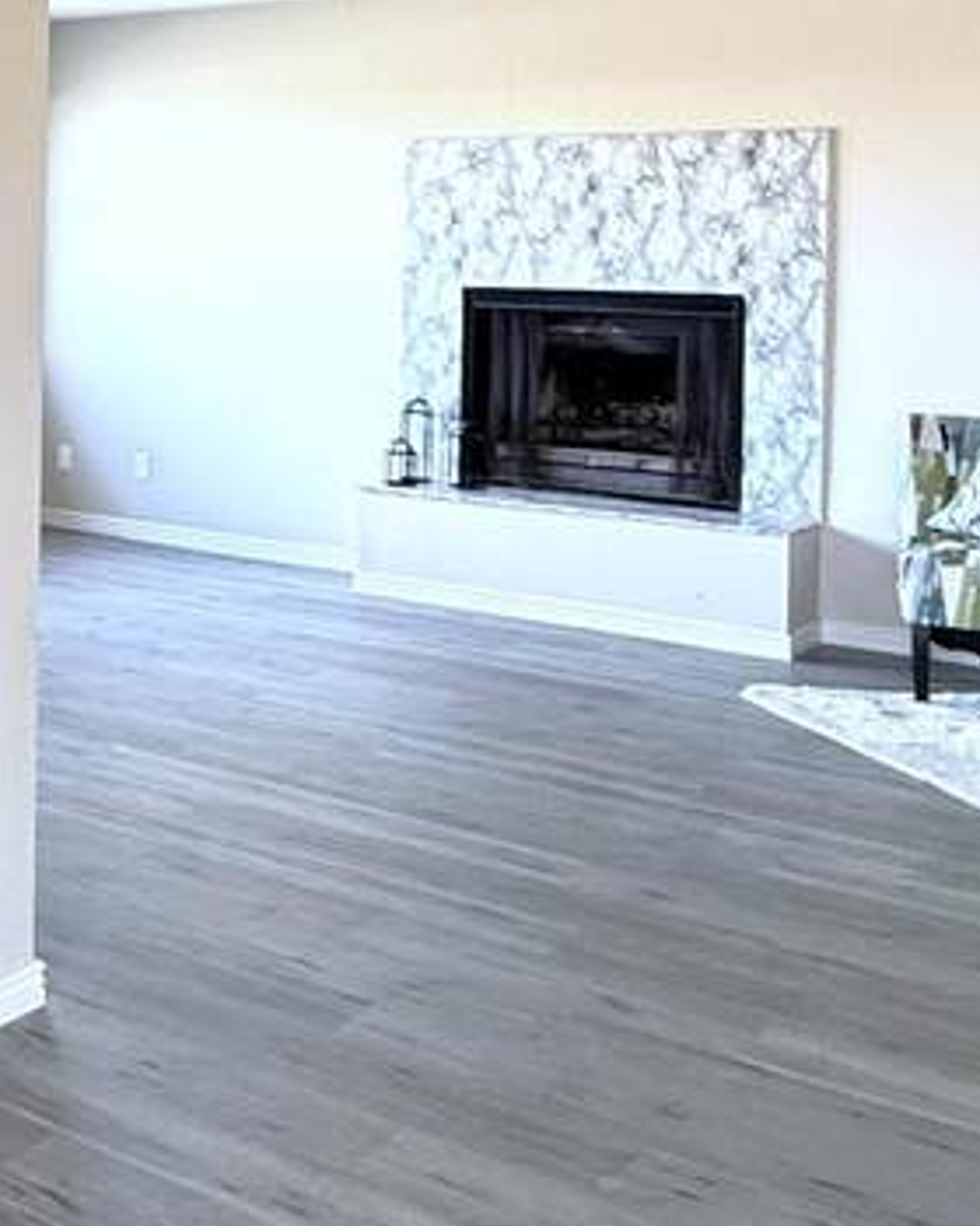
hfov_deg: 24.9
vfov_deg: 36.1
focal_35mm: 50
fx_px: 1813
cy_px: 252
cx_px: -396
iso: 200
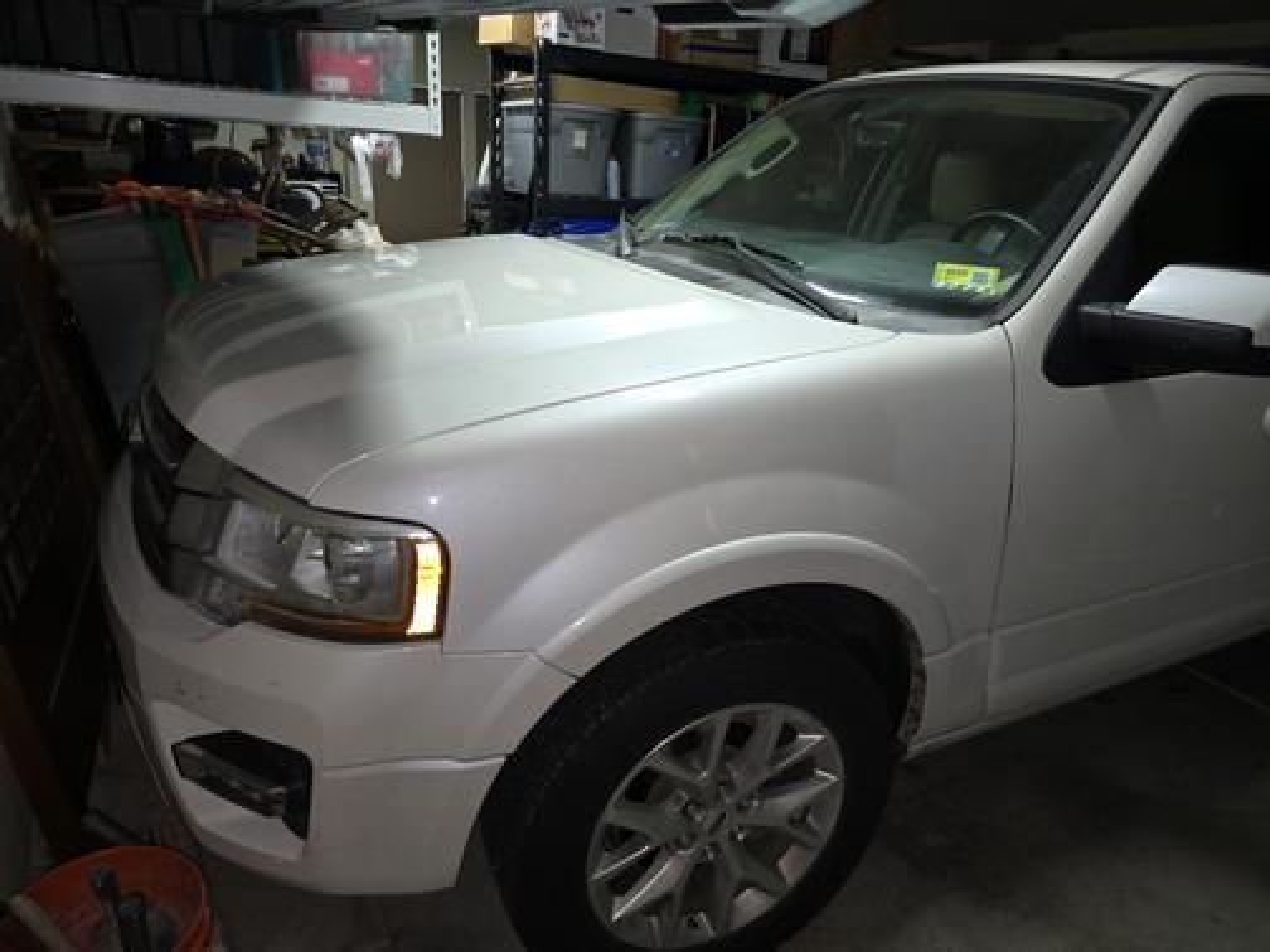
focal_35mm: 23
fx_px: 844
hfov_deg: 73.9
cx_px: 635
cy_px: 476
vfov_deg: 58.9
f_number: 1.7
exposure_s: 1/40
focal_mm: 6.3
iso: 125
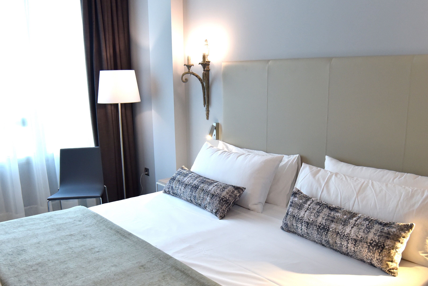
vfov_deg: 39.8
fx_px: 392
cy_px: 172
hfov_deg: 57.1
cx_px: 237
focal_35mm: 33
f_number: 7.1
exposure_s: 1/60
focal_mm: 18
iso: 1000
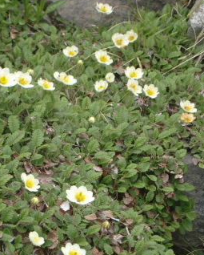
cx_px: 22
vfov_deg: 12.4
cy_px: 155
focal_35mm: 155
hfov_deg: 9.9
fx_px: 1168
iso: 64
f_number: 4.6
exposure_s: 1/80
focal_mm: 13.9
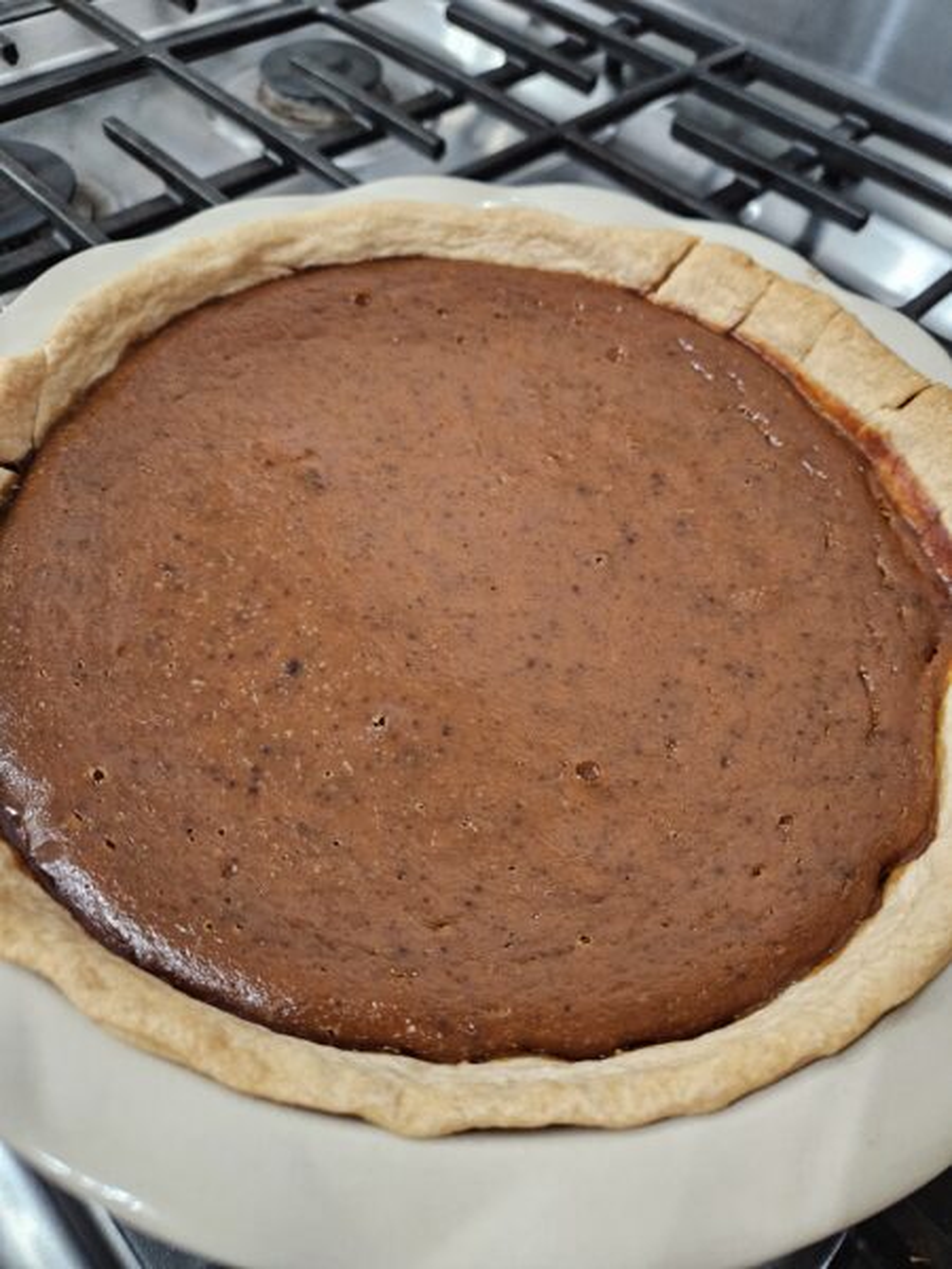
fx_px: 843
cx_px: 476
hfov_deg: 58.9
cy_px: 634
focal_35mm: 23
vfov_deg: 73.9
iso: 640
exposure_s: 1/40
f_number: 1.8
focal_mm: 5.4
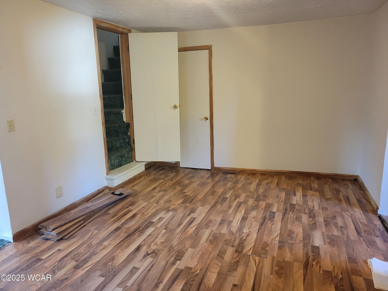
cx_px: 194
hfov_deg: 67.3
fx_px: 291
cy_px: 146
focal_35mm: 26
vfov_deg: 53.1
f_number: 1.8
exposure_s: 1/40
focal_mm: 5.4
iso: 500
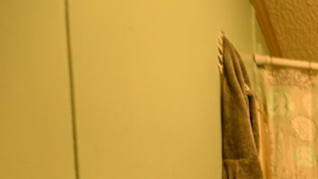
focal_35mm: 42
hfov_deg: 33.0
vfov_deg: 21.4
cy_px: 301
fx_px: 354
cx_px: 429
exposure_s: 1/13
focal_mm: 14
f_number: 2.8
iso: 180
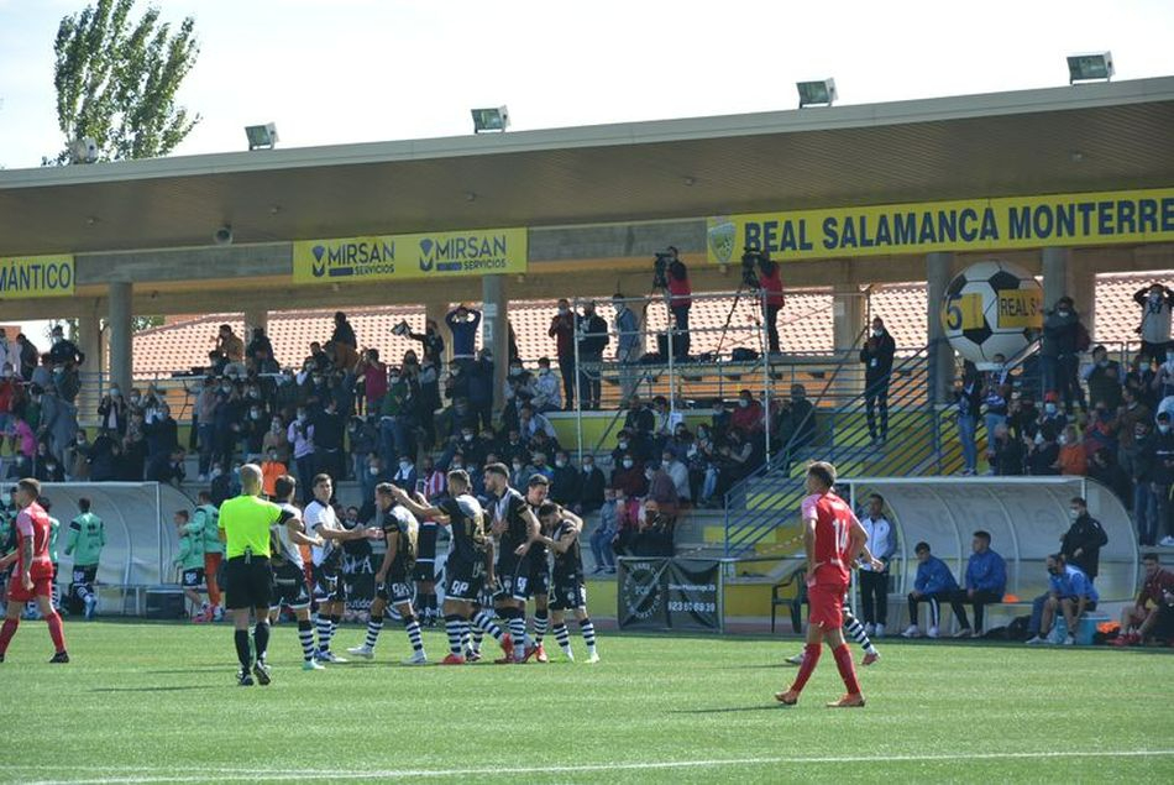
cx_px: 587
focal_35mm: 158
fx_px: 5140
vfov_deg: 8.7
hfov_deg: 13.0
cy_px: 392
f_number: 8
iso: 200
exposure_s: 1/250
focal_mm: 105
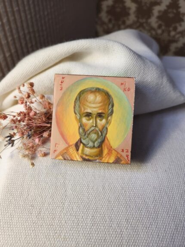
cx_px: 92
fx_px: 164
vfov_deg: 73.9
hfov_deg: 58.9
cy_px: 124
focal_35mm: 23
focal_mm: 5.4
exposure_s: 1/180
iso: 100
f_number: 1.8
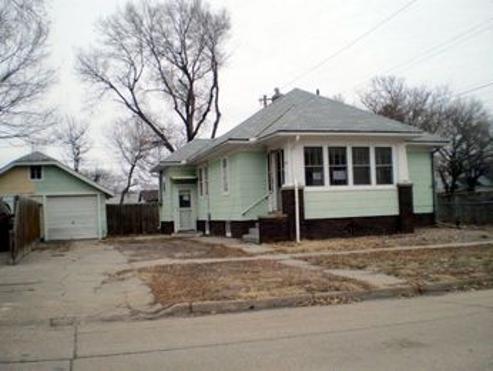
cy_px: 186
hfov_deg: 51.3
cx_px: 246
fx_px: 513
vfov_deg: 39.7
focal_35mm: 36
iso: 160
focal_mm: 6.3
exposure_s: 1/250
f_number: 3.1
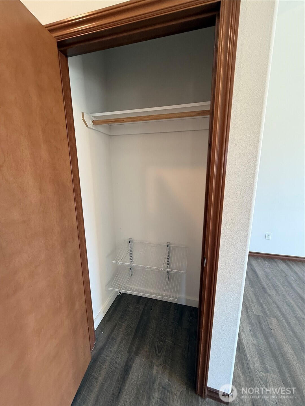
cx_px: 152
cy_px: 203
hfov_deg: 85.7
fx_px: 164
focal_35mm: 14
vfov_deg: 102.1
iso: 200
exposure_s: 1/60
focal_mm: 2.22
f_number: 2.2
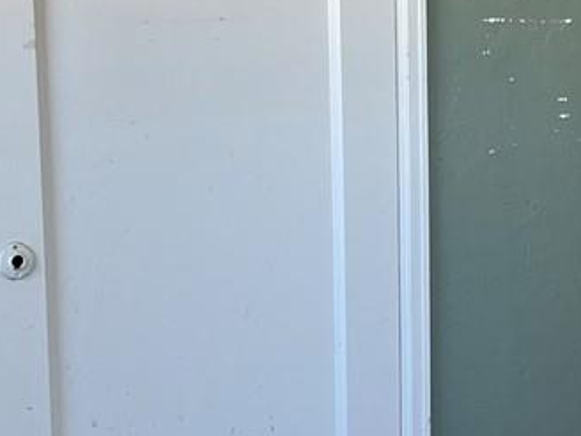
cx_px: 730
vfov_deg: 11.7
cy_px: 229
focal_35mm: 127
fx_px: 2132
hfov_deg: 14.9
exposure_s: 1/108
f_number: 1.5
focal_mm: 5.7
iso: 125
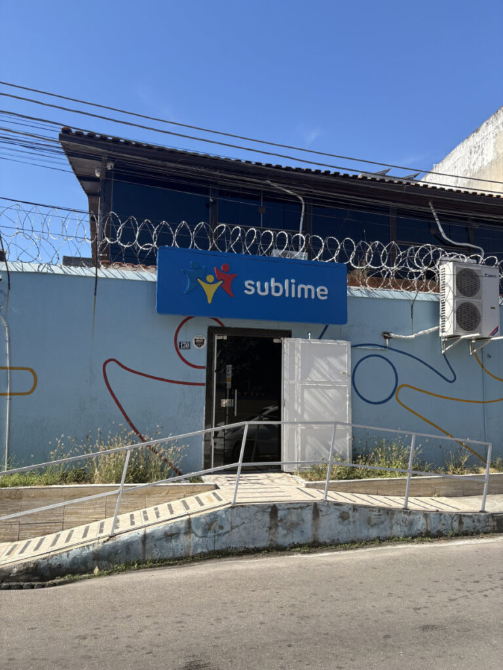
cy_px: 335
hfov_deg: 53.1
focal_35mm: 26
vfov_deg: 67.3
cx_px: 252
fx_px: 504
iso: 50
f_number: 1.6
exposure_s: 1/1901
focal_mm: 6
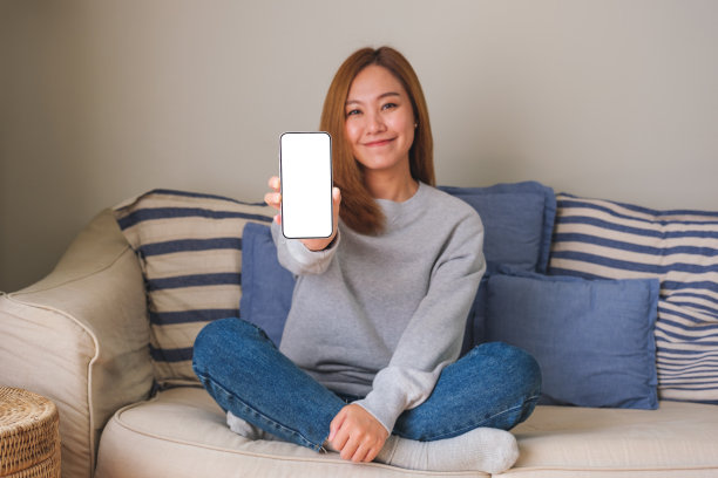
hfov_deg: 43.6
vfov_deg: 29.9
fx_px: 897
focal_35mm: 45
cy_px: 239
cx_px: 359
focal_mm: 30.2
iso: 160
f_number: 2.8
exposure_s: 1/140
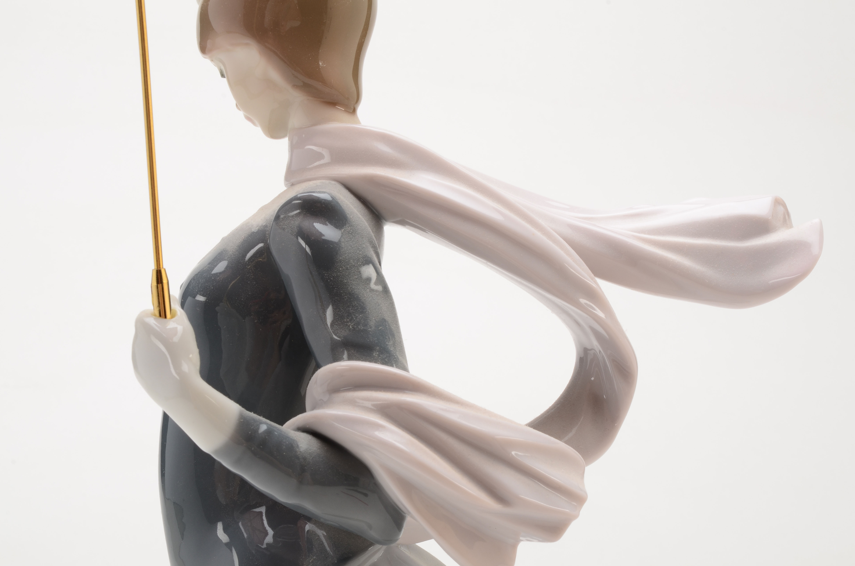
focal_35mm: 75
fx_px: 1778
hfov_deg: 27.0
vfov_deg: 18.1
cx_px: 428
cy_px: 283
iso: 100
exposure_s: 1/160
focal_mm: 50
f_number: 25
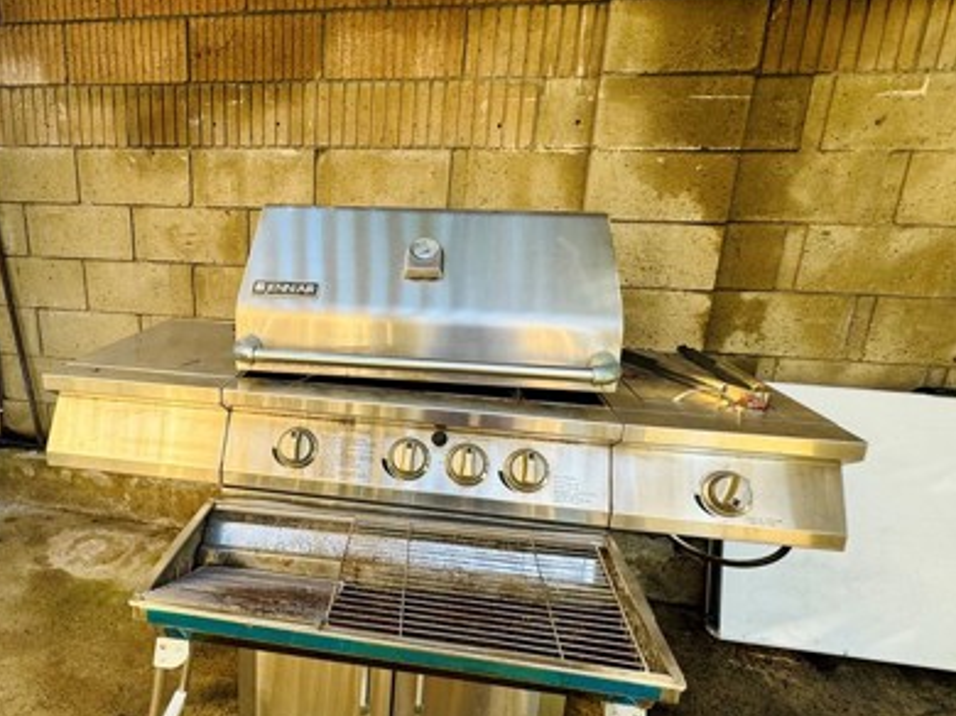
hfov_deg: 72.1
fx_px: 635
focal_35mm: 23
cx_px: 331
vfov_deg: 58.8
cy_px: 378
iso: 40
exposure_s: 1/99
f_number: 2.2
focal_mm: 2.22
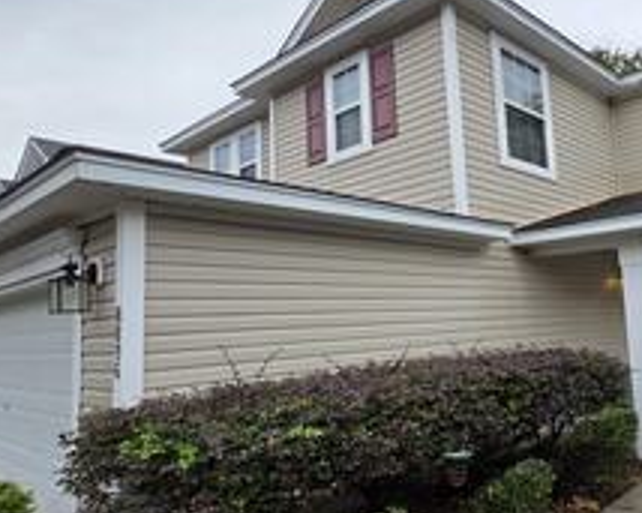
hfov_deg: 69.5
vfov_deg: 58.7
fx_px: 456
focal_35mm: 24
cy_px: 266
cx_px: 390
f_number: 1.9
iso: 40
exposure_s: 1/833
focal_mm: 2.2
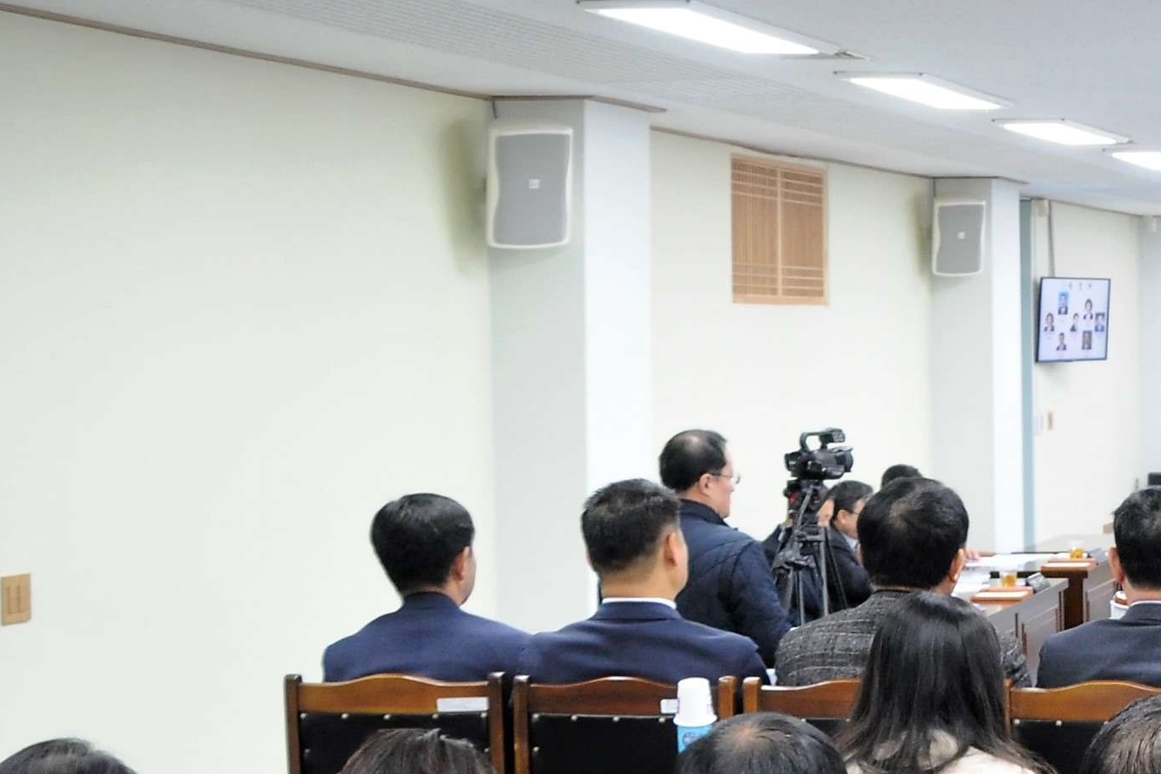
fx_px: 2644
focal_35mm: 82
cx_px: 1707
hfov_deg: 21.2
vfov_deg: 16.6
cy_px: 320
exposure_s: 1/50
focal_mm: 18
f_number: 3.5
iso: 800
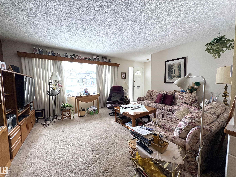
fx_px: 95
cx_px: 118
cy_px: 88
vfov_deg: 85.7
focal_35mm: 14
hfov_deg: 102.1
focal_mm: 2.22
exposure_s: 1/135
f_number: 2.2
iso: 64
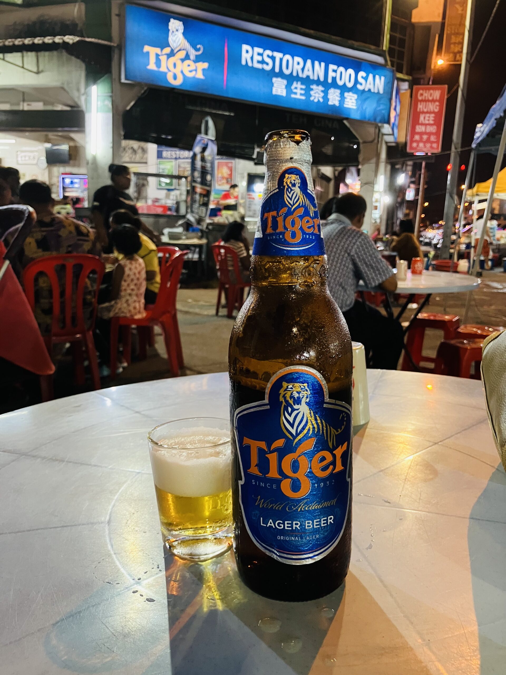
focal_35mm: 28
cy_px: 338
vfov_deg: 63.4
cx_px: 253
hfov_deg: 49.7
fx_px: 546
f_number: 1.8
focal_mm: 3.99
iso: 250
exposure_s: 1/33
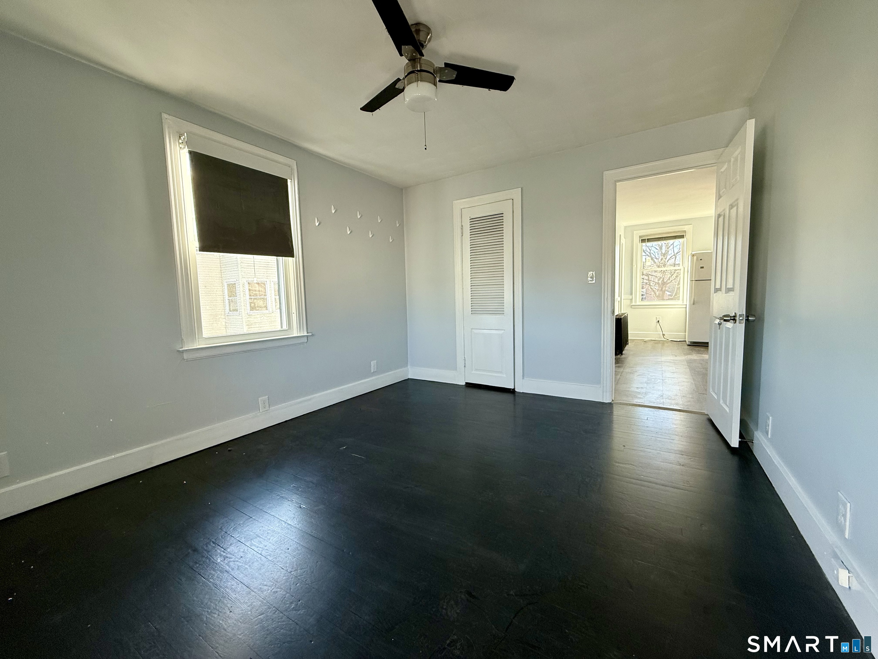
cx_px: 439
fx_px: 355
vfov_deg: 85.7
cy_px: 330
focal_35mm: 14
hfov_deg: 102.1
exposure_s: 1/99
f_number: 2.2
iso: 125
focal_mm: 2.22
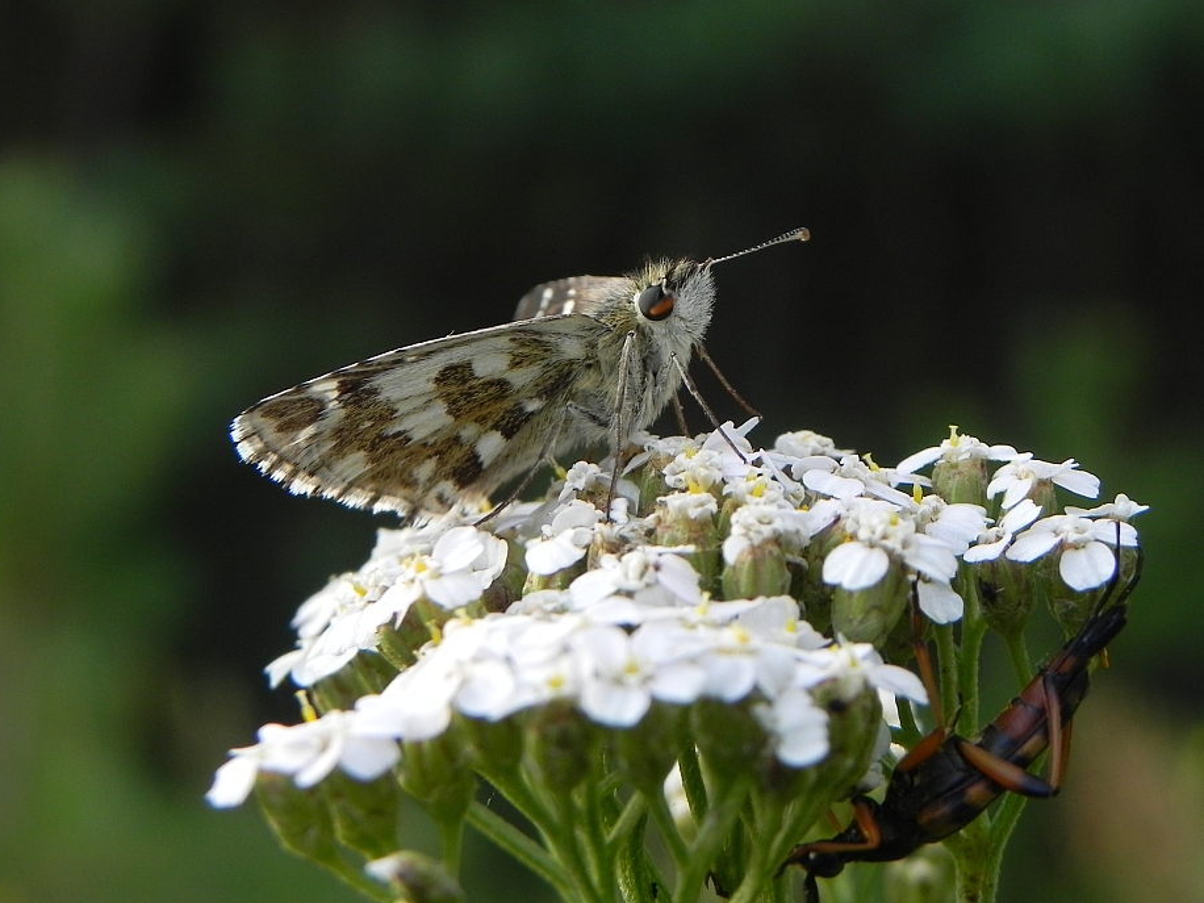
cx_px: 615
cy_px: 414
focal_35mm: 95
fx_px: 3304
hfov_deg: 20.7
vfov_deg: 15.6
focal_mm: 15.1
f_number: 4.5
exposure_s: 1/137
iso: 160
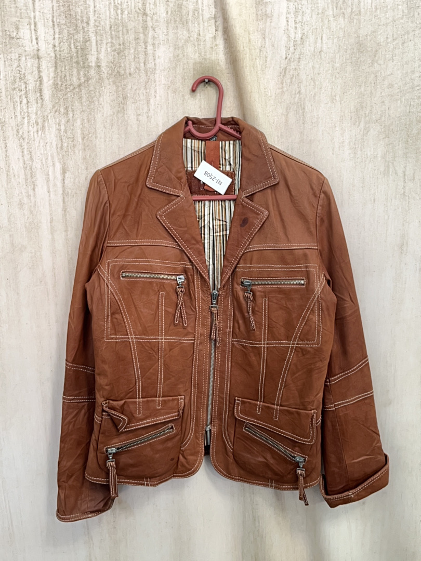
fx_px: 438
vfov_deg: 65.3
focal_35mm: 27
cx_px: 210
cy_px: 280
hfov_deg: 51.4
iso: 40
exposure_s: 1/60
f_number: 1.6
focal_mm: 5.1
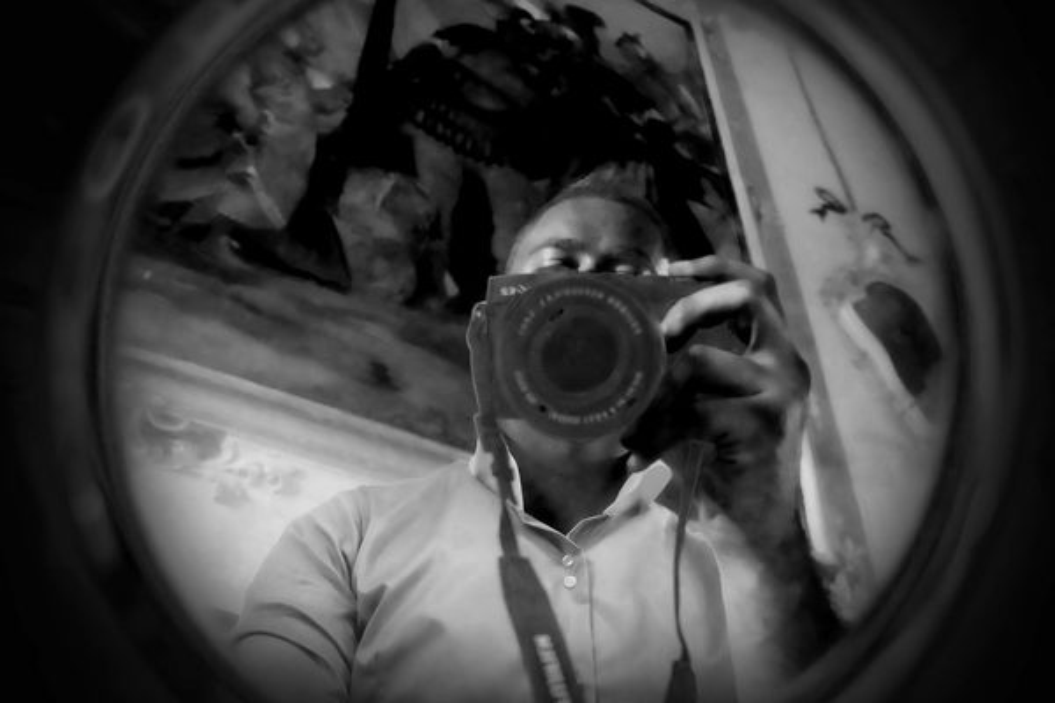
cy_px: 352
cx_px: 528
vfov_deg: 47.9
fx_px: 791
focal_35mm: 27
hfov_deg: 67.4
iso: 6400
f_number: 2.8
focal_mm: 18
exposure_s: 1/120
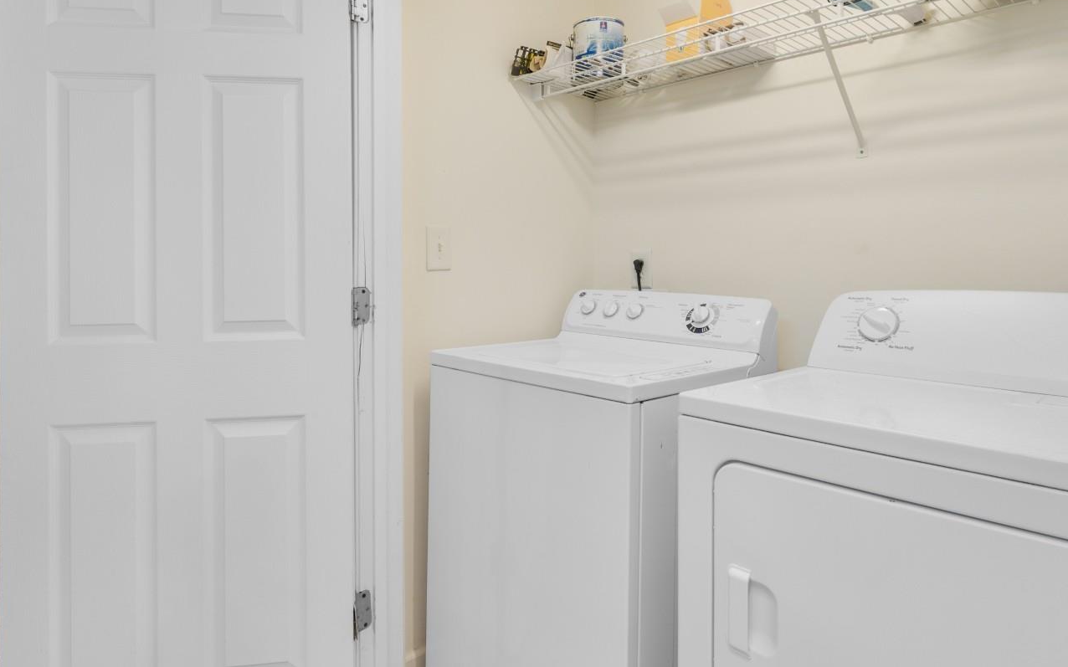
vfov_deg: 54.4
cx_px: 527
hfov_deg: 79.7
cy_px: 251
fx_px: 640
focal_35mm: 22
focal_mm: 11.5
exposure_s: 1/4
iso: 100
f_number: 4.8
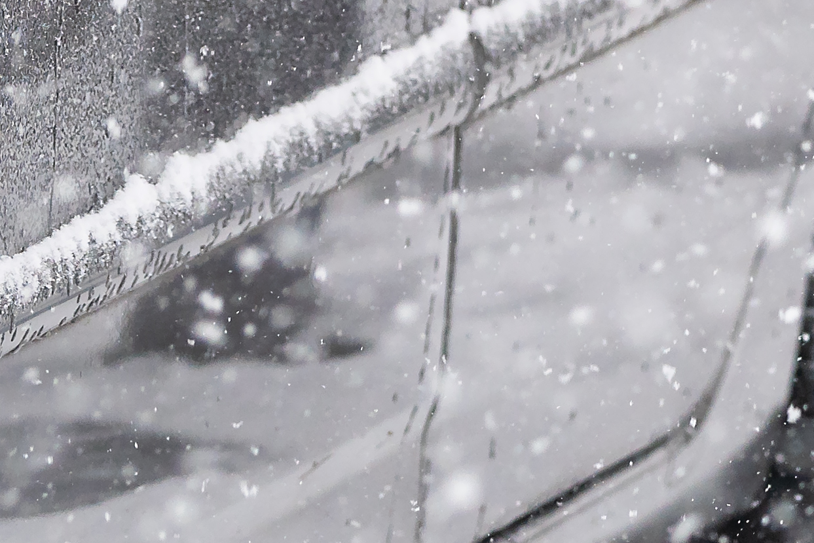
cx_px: 1567
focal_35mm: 797
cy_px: -278
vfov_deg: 1.7
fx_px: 18022
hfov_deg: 2.6
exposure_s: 1/500
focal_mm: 120
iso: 200
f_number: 4
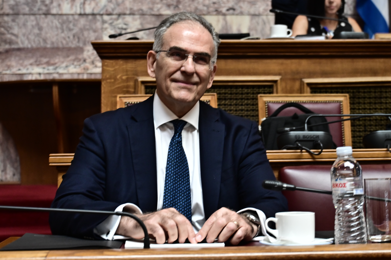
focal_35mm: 44
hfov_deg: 44.5
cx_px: 196
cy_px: 130
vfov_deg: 30.5
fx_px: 478
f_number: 4
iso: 2000
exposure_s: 1/320
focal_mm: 44
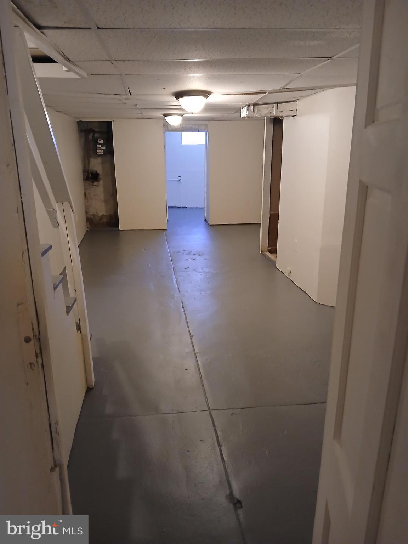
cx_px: 204
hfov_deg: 53.1
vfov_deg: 67.3
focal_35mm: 26
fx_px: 409
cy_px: 272
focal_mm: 3.98
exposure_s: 1/24
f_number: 1.8
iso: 400
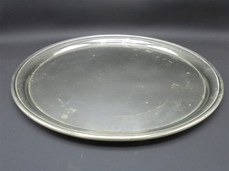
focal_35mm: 34
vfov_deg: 41.8
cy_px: 86
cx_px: 114
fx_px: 225
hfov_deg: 54.0
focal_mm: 6.1
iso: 250
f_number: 4
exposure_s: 1/30
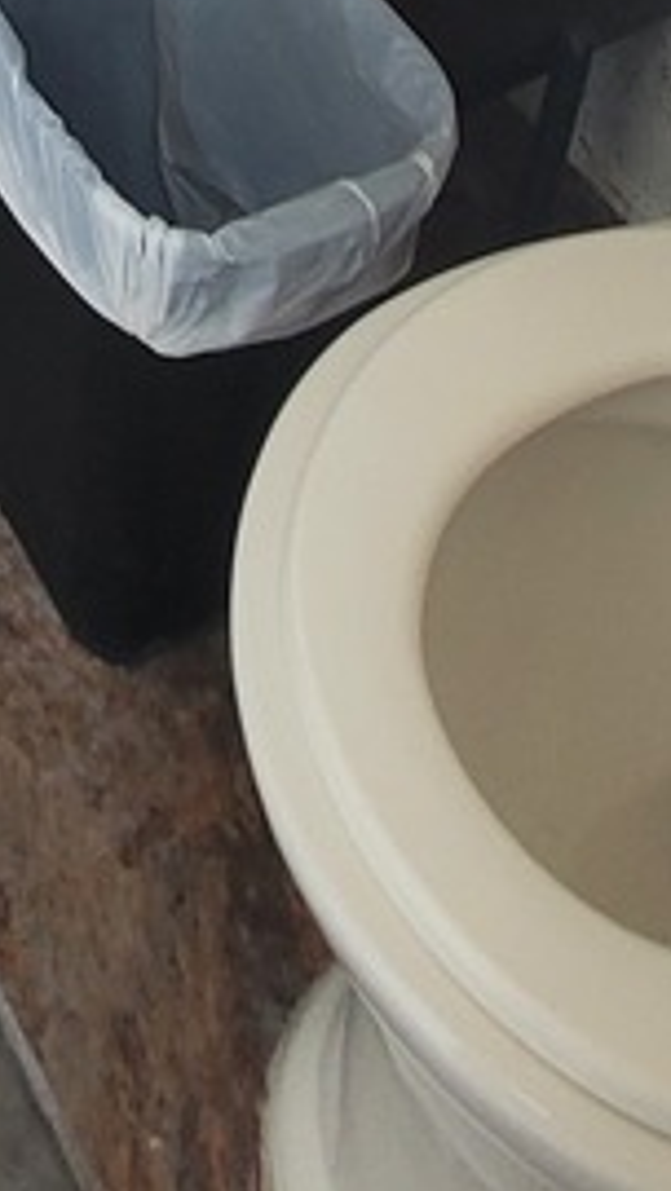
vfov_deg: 19.5
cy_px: -1165
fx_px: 1991
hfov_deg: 16.4
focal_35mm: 63
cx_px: -494
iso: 100
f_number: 2.2
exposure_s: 1/50
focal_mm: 1.74
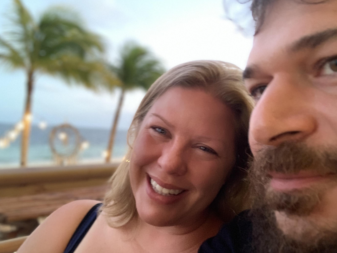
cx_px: 179
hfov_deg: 51.3
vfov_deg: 39.6
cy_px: 120
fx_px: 350
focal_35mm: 36
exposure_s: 1/15
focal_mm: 2.87
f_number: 2.2
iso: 500
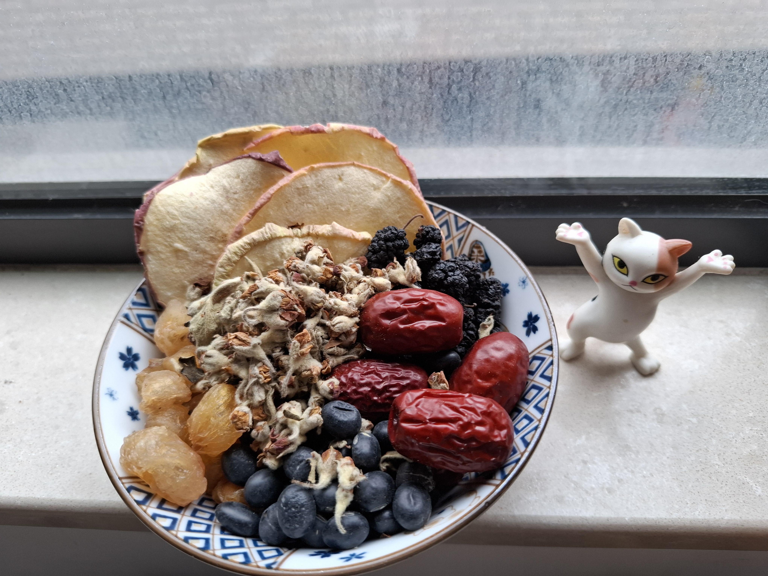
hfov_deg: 73.9
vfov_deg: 58.9
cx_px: 384
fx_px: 510
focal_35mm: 23
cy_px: 288
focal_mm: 5.54
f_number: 1.8
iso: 50
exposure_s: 1/100
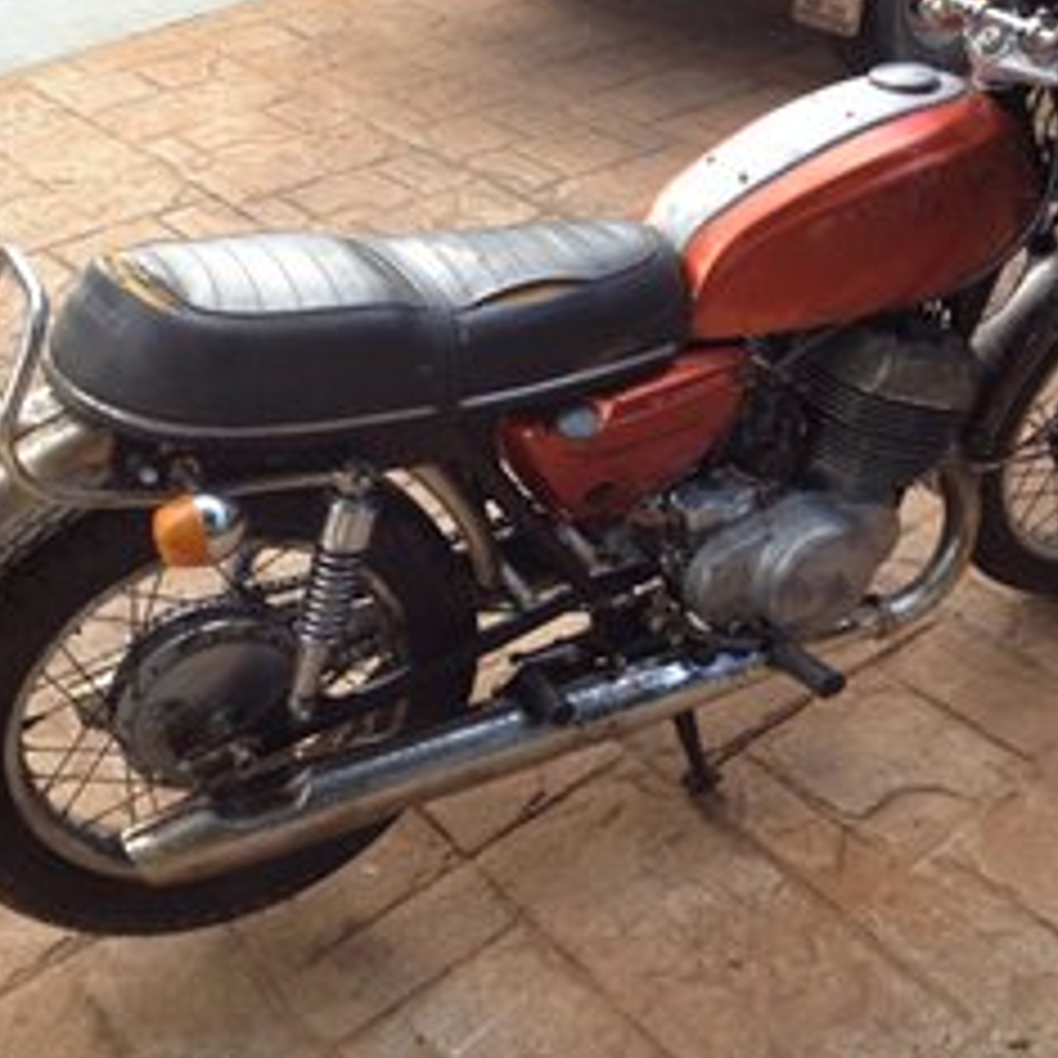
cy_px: 509
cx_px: 531
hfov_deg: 37.6
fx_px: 1556
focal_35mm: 45
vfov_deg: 37.5
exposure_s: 1/120
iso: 80
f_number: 2.4
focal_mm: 4.28
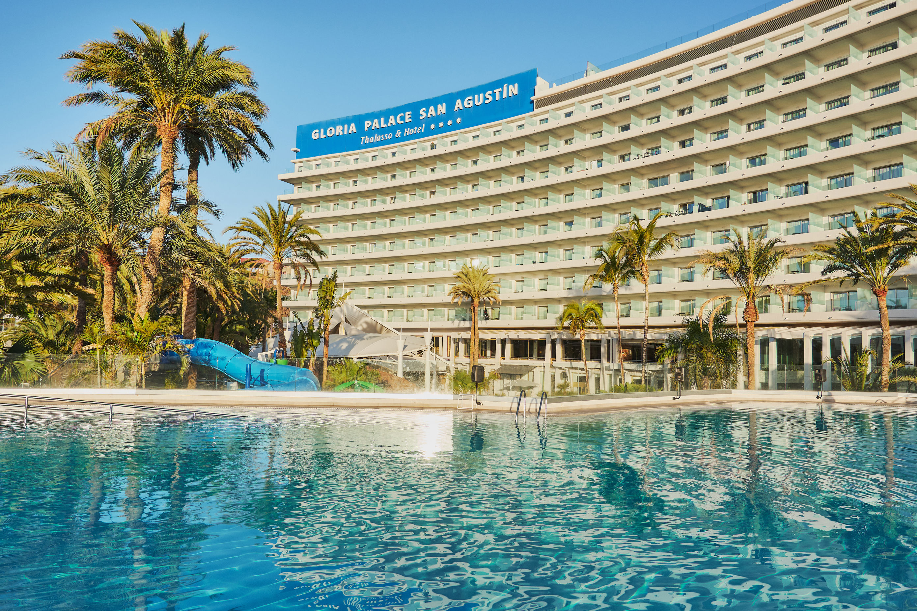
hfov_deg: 73.7
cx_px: 458
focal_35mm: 24
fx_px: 611
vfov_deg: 53.1
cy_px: 306
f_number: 7.1
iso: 125
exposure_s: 1/400
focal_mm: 16
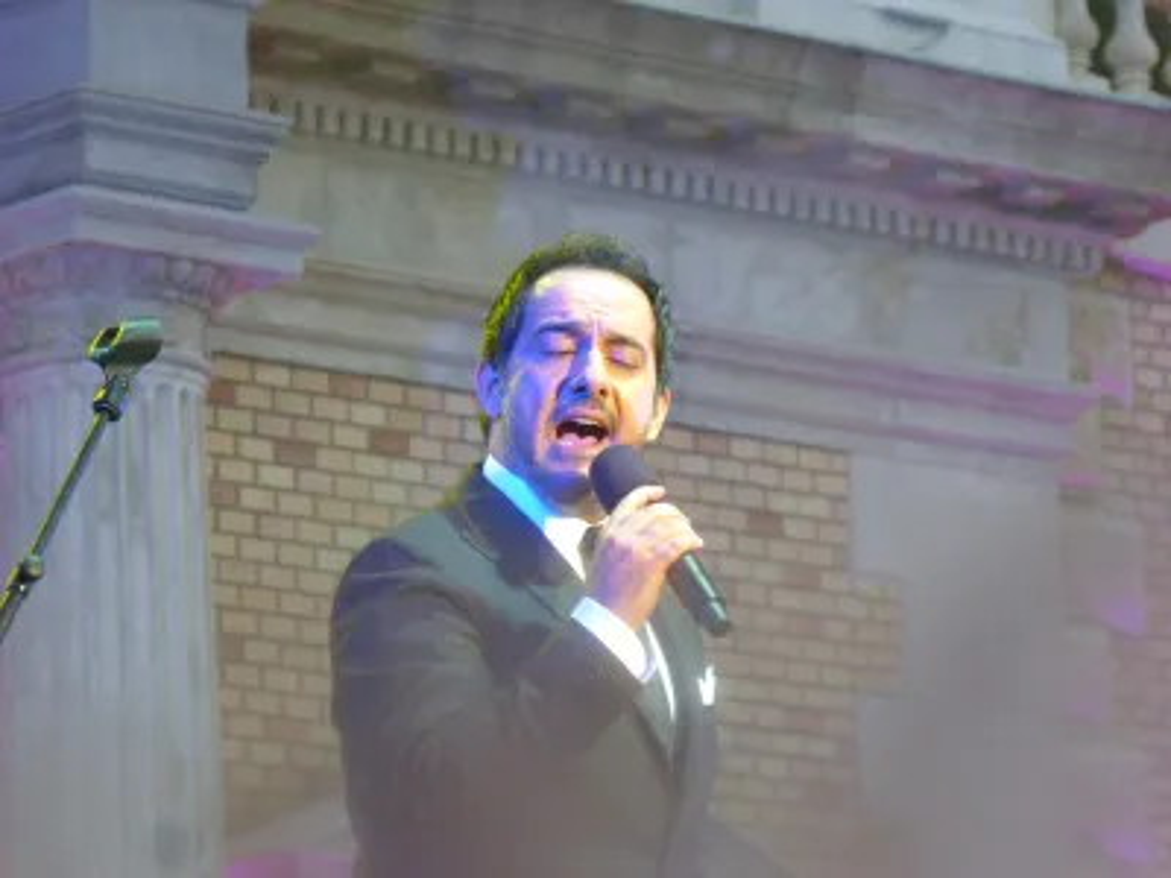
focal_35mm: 236
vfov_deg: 6.3
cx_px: 586
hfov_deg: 8.4
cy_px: 439
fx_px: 7983
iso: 400
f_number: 3.9
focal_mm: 42.4
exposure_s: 1/40
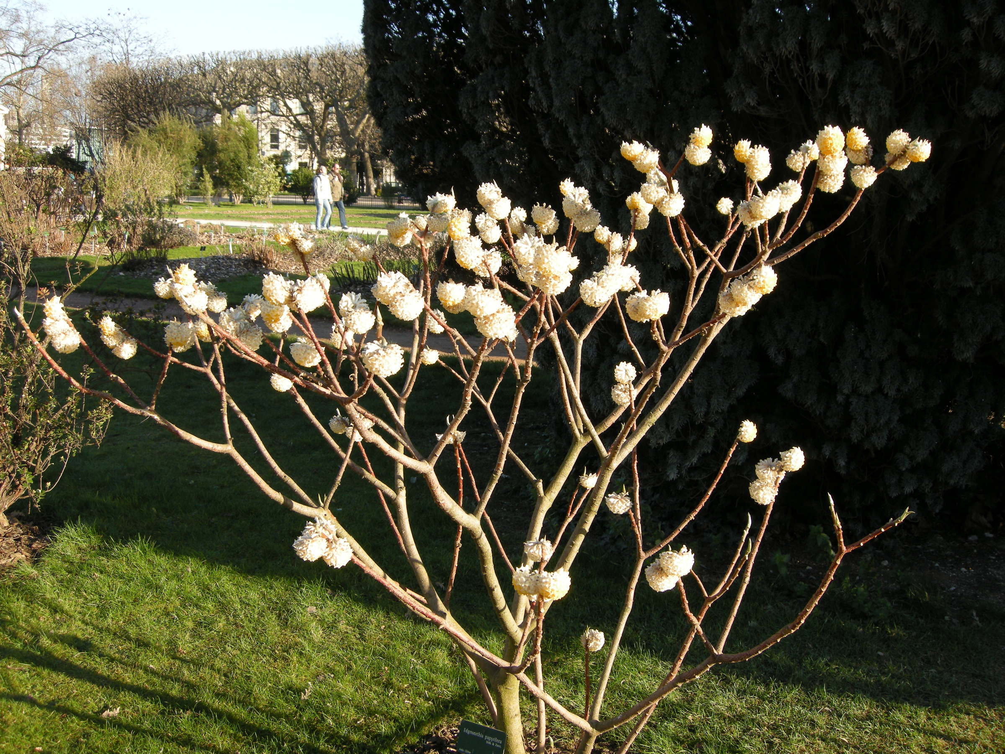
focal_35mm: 35
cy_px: 377
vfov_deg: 40.7
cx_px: 502
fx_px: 1016
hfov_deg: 52.6
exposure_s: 1/112
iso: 64
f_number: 4.3
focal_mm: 7.5
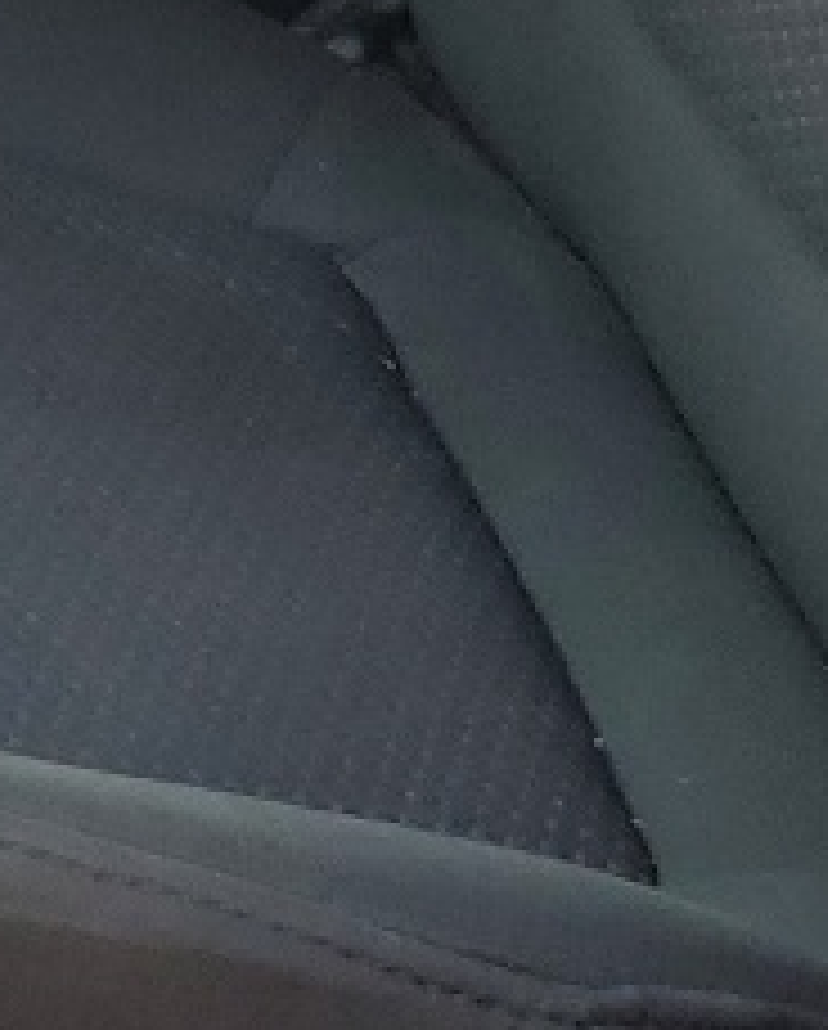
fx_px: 5408
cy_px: -922
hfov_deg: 8.0
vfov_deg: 10.2
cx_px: -1310
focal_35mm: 177
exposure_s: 1/909
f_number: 1.5
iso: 50
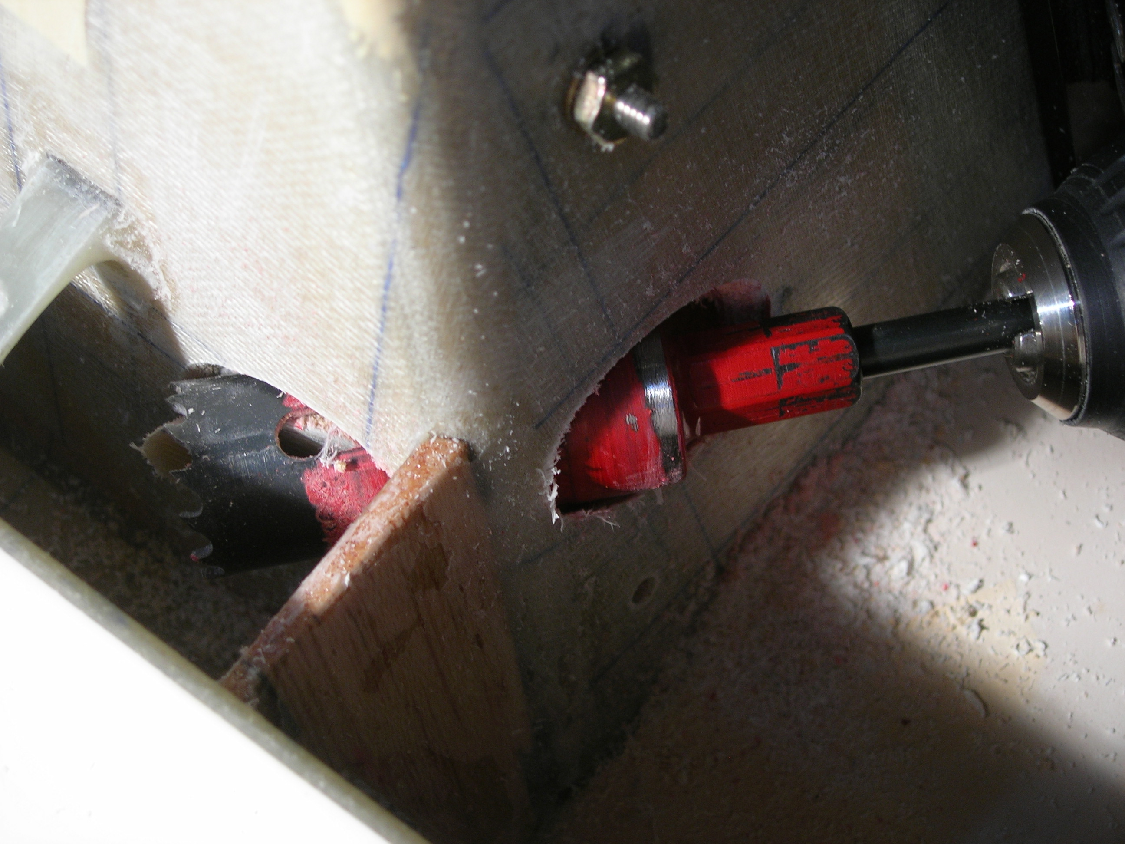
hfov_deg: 31.7
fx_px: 1982
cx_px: 562
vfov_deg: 24.0
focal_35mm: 61
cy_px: 422
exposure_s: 1/35.2
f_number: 3.5
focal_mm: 12.7
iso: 64
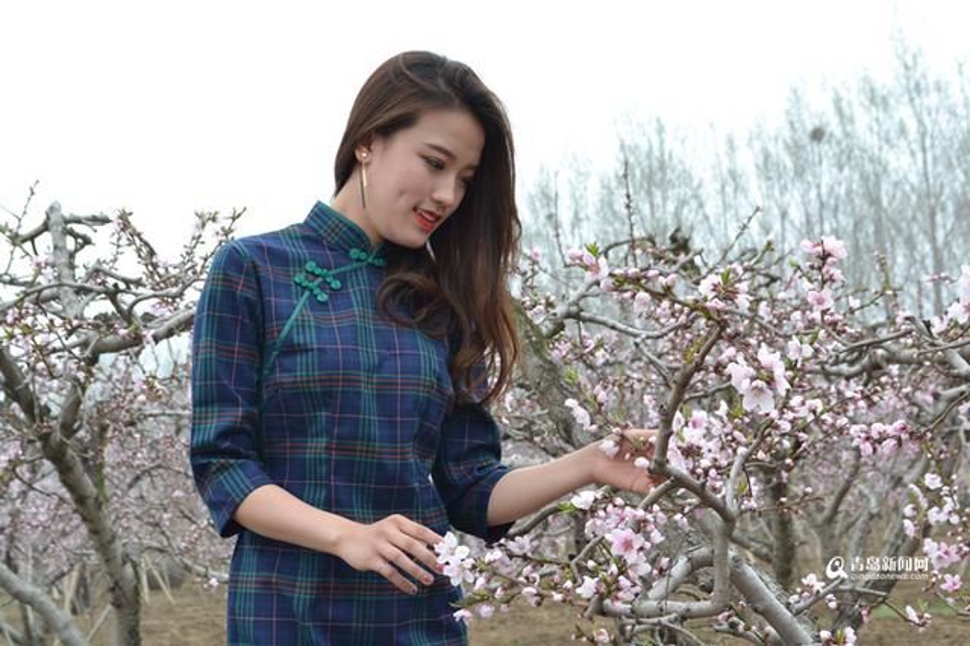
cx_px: 485
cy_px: 323
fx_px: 1858
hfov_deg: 29.3
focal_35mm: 69
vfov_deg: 19.7
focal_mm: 46
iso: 400
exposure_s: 1/250
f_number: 8
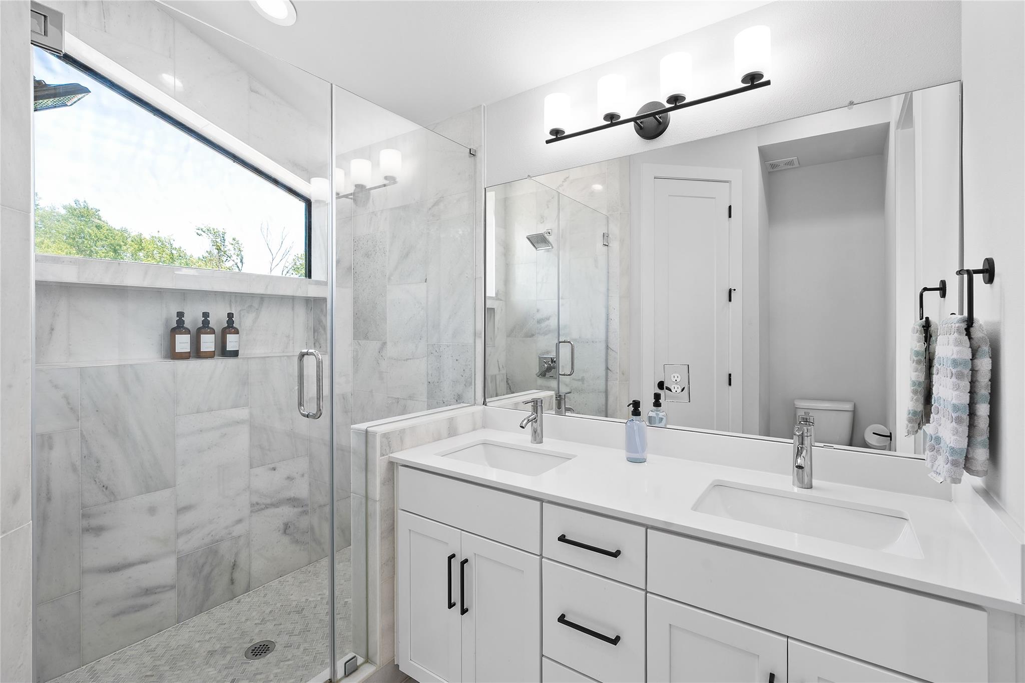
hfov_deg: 96.7
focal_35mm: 16
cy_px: 342
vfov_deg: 73.7
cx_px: 512
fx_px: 455
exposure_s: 1/3
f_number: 8
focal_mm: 16
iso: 500
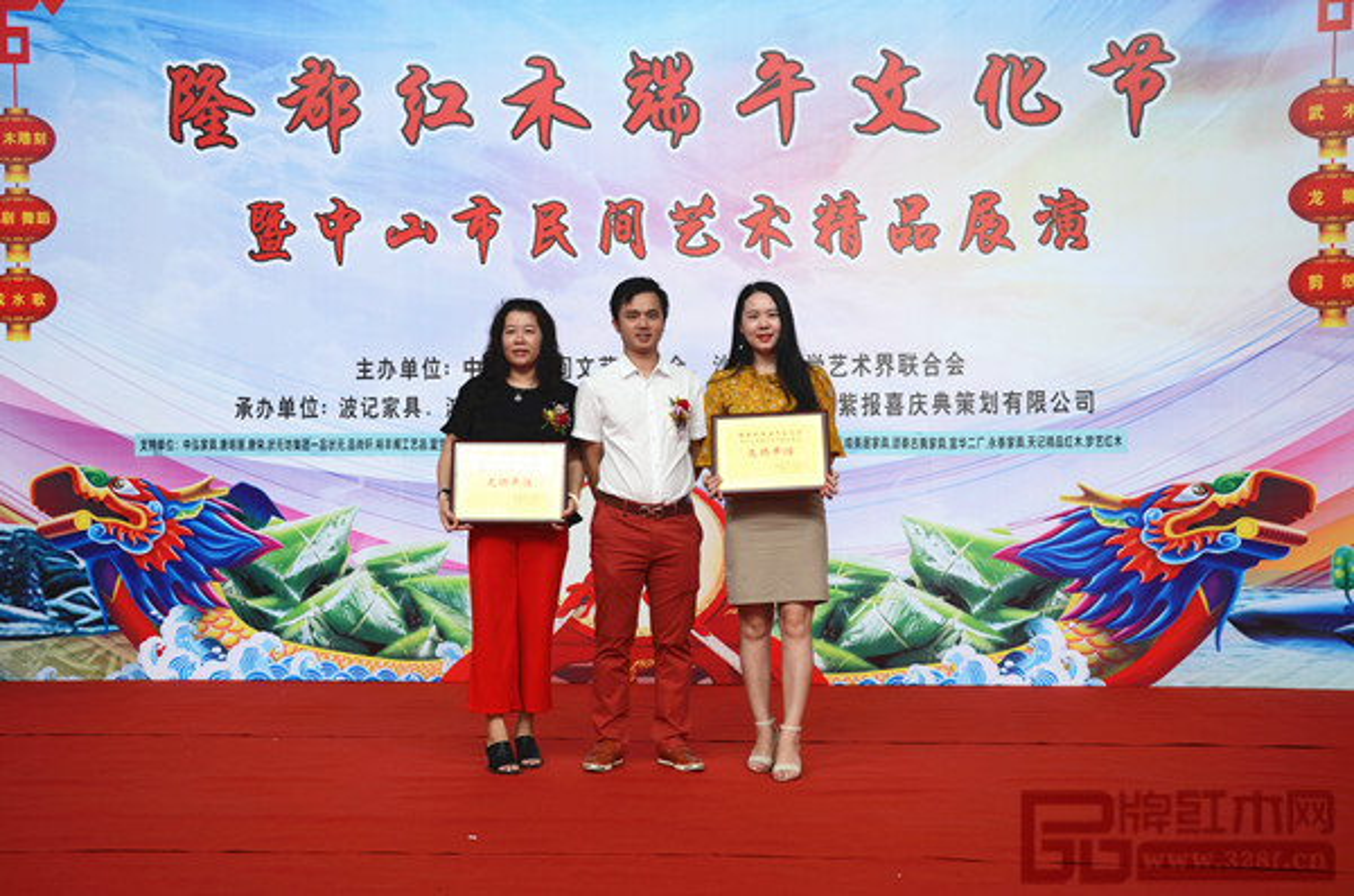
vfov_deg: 31.7
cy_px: 448
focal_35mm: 42
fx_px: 1576
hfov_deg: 46.5
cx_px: 677
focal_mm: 28
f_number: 5
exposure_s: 1/100
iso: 100
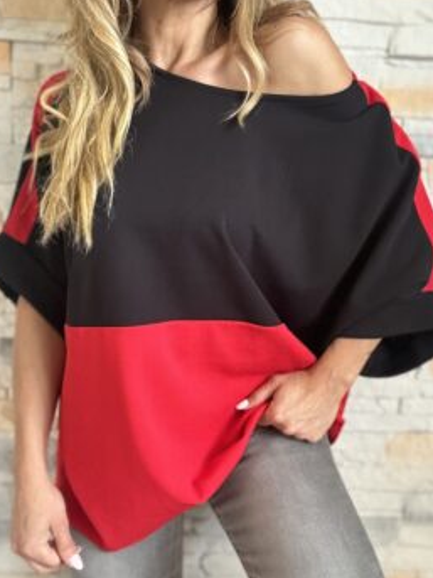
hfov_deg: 40.7
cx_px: 206
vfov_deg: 52.6
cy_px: 300
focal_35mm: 35
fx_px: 584
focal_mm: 2.69
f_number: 1.9
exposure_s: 1/47
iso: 320
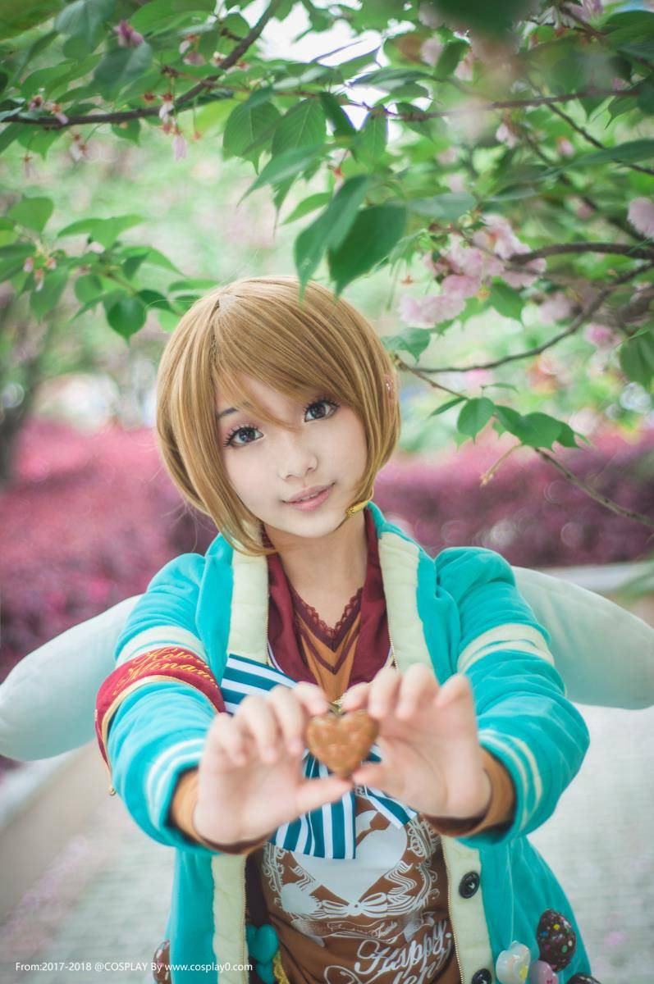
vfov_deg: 27.0
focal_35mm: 75
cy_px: 492
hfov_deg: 18.1
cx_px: 327
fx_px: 2049
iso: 100
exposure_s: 1/125
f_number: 1.8
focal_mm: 50
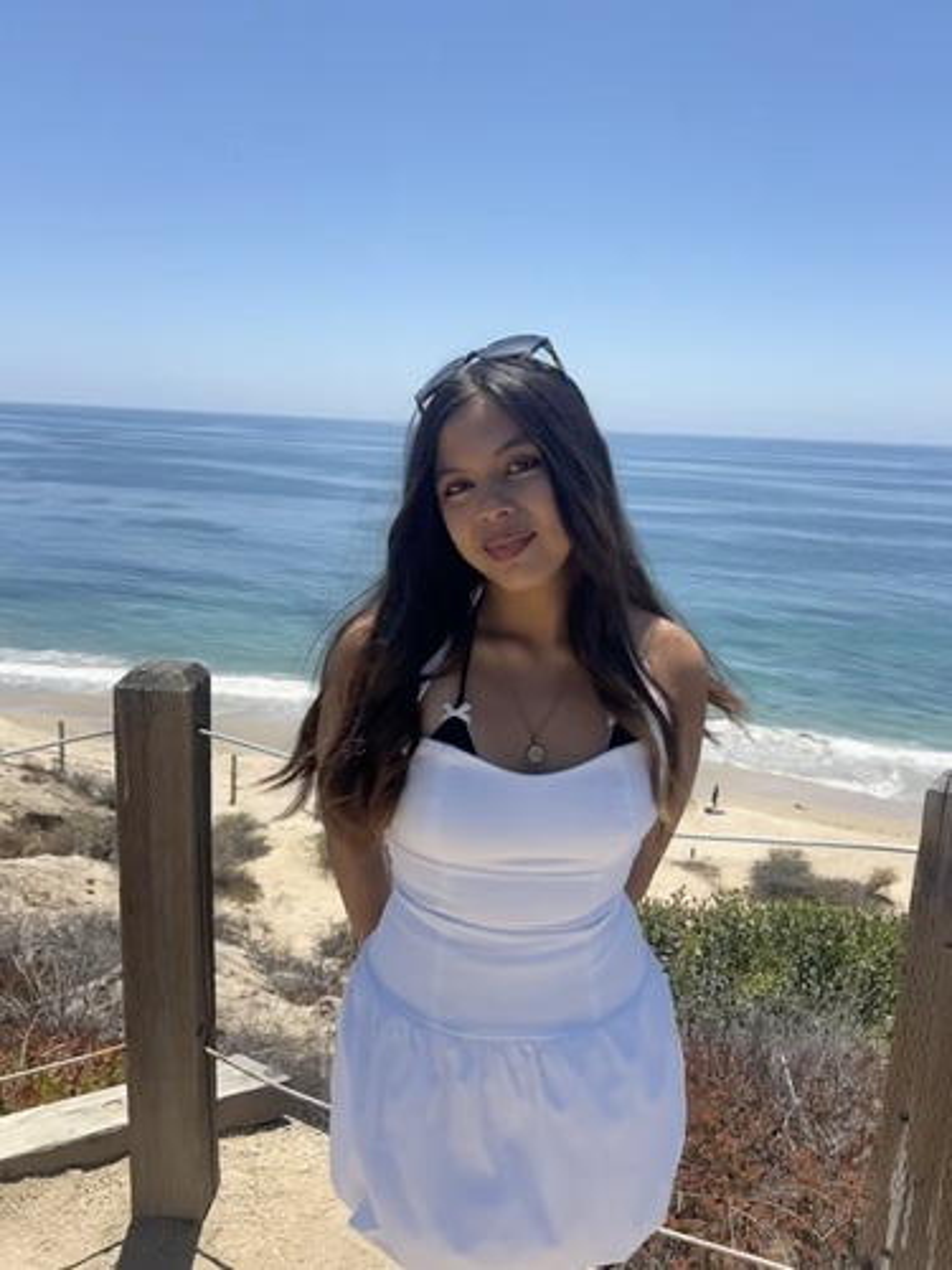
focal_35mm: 26
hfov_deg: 53.1
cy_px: 635
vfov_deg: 67.3
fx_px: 953
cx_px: 476
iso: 50
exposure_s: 1/3704
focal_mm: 5.7
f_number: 1.5
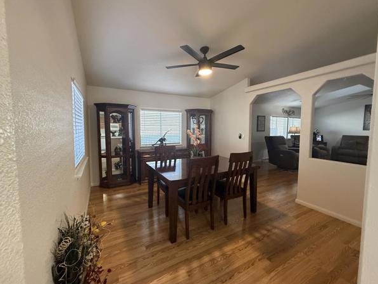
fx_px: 164
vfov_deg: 81.8
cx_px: 188
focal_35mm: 15
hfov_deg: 98.2
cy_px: 140
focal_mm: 2.22
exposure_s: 1/120
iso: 640
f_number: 2.2
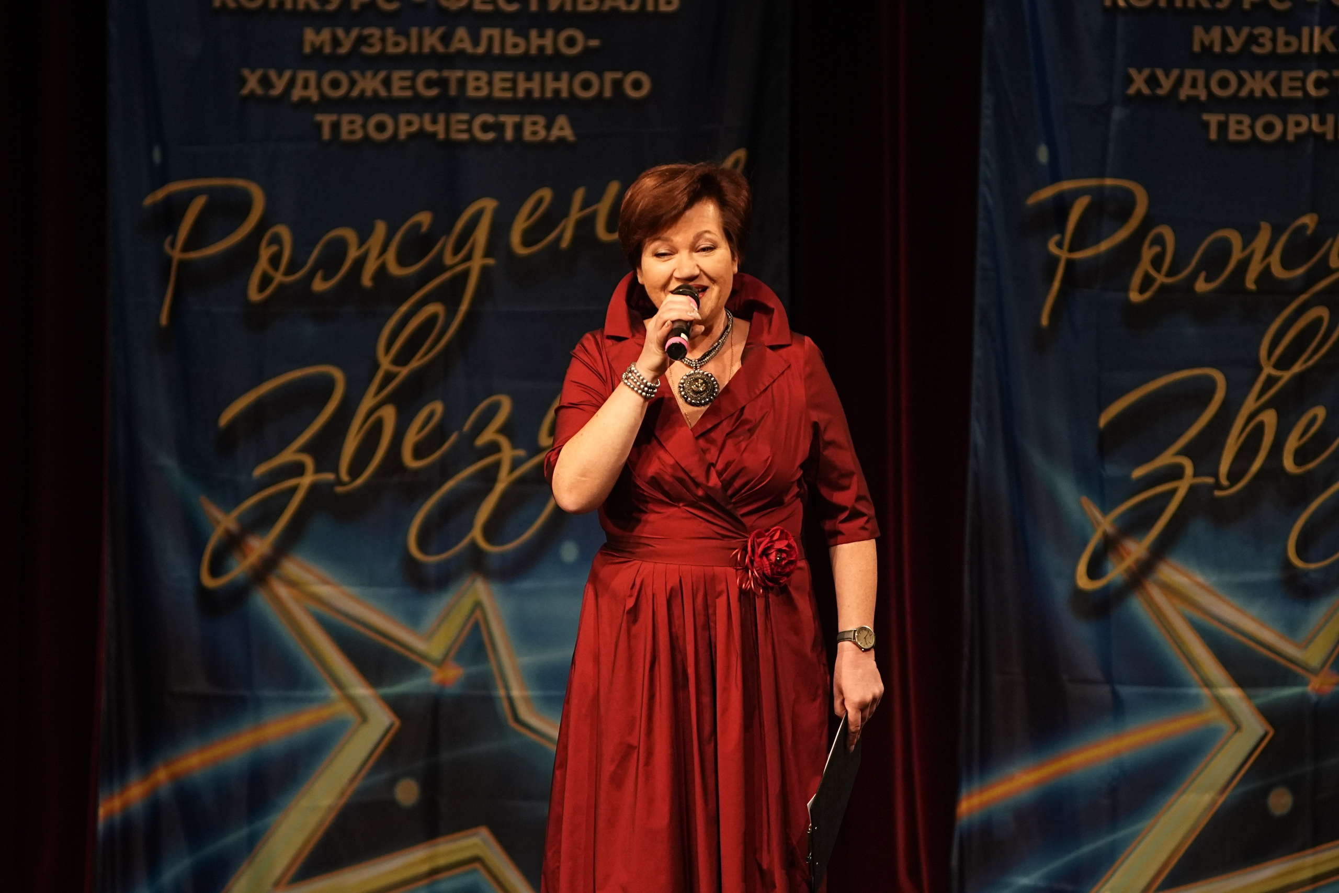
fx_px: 11158
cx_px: 670
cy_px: 446
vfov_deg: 4.6
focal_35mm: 300
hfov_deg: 6.9
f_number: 2.8
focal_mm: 200
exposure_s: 1/400
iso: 1600
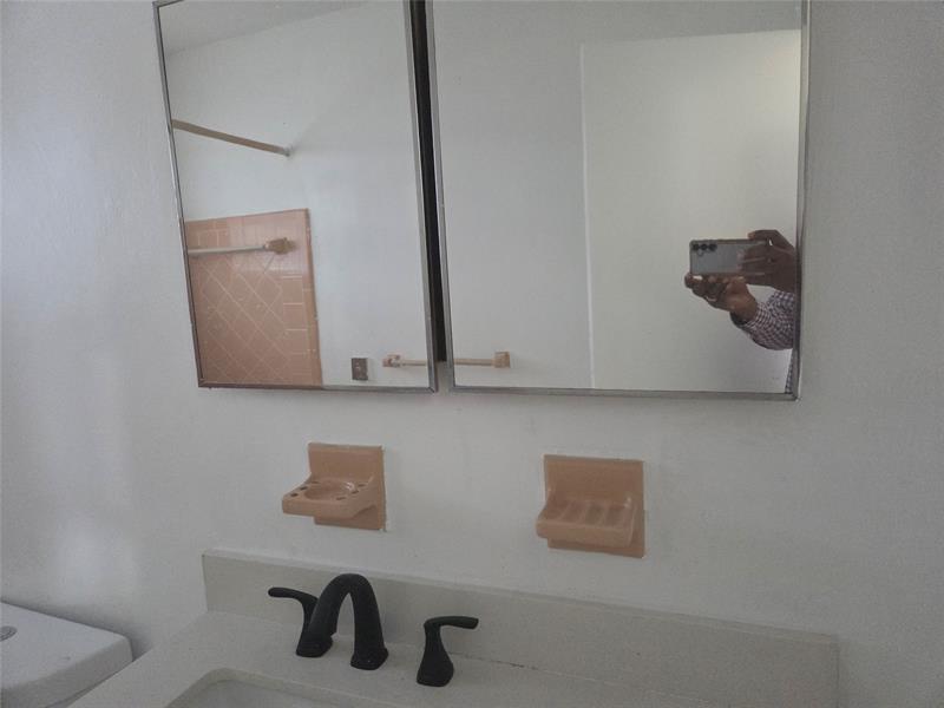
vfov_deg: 58.9
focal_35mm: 23
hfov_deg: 73.9
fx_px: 627
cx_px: 472
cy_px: 354
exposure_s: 1/120
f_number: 1.8
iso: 2000
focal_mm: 5.4
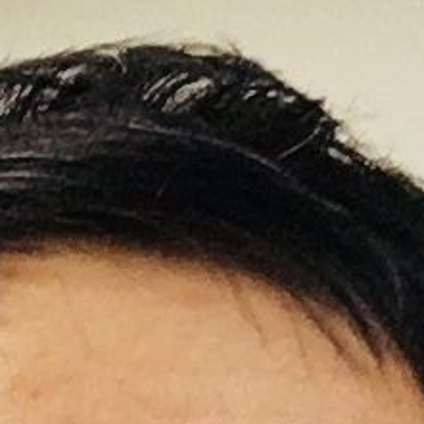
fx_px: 2203
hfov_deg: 10.5
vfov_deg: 9.5
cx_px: -253
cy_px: 1082
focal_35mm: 159
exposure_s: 1/30
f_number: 2.4
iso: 125
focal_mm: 2.15
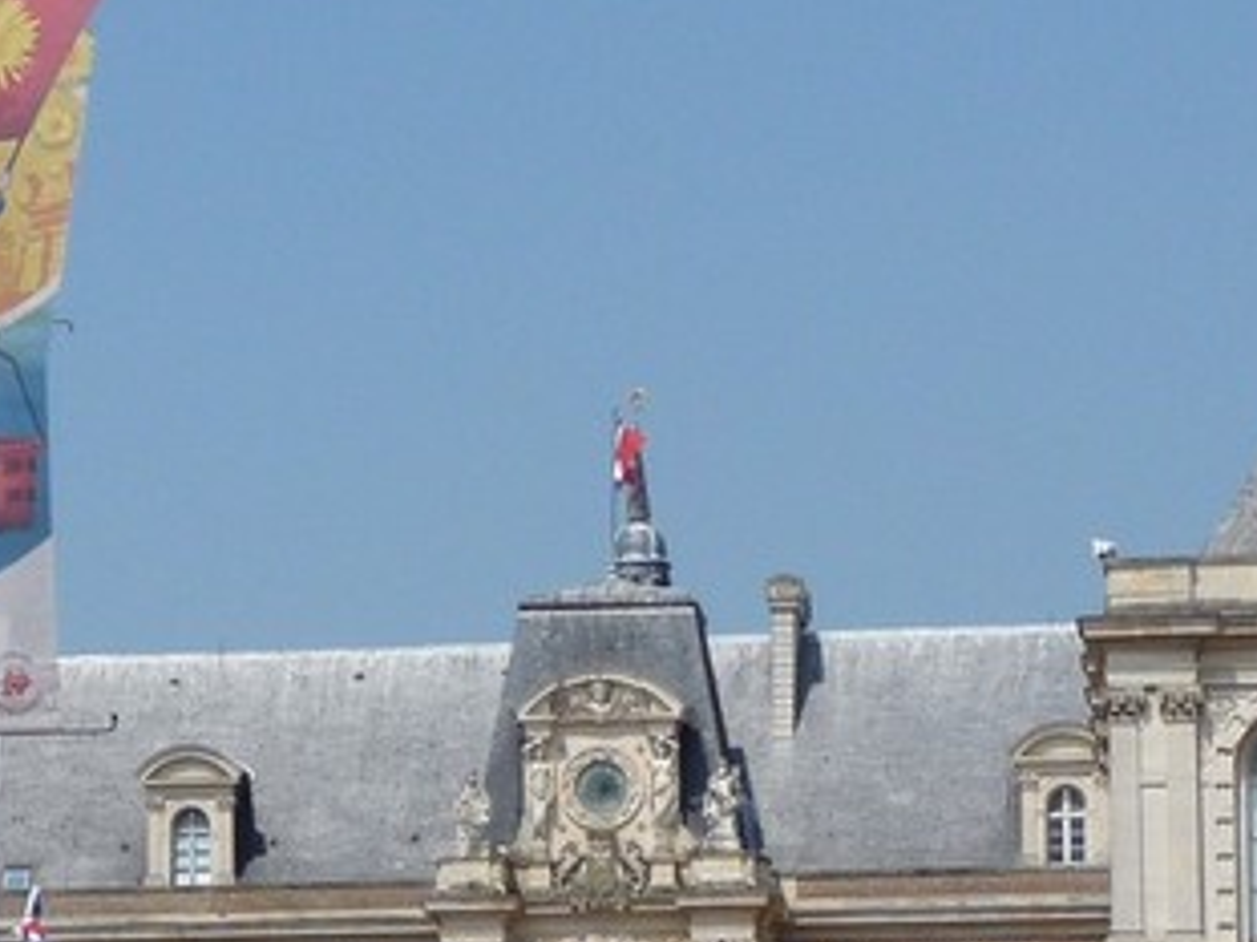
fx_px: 5771
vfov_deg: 9.3
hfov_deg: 12.4
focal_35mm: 159
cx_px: 275
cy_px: 1005
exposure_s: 1/1000
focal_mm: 8.5
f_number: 4.2
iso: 100
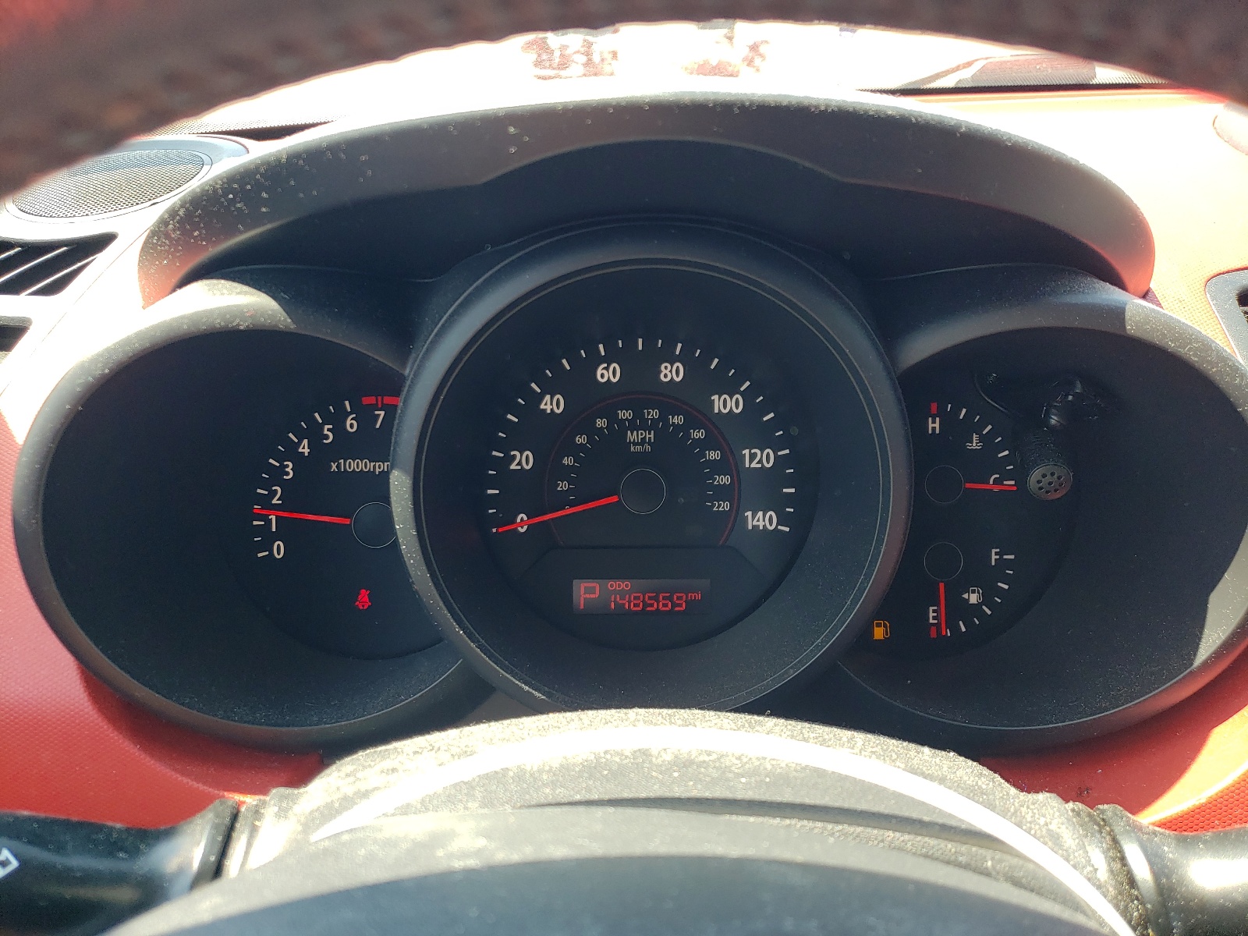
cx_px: 624
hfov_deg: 67.3
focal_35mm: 26
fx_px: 937
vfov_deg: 53.1
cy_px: 468
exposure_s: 1/213
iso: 50
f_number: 1.5
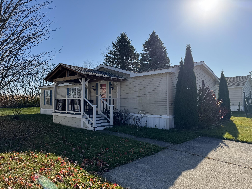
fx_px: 175
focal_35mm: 24
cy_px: 94
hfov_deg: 71.6
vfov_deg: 56.8
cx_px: 126
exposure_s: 1/5814
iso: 80
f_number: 1.78
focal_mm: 6.76
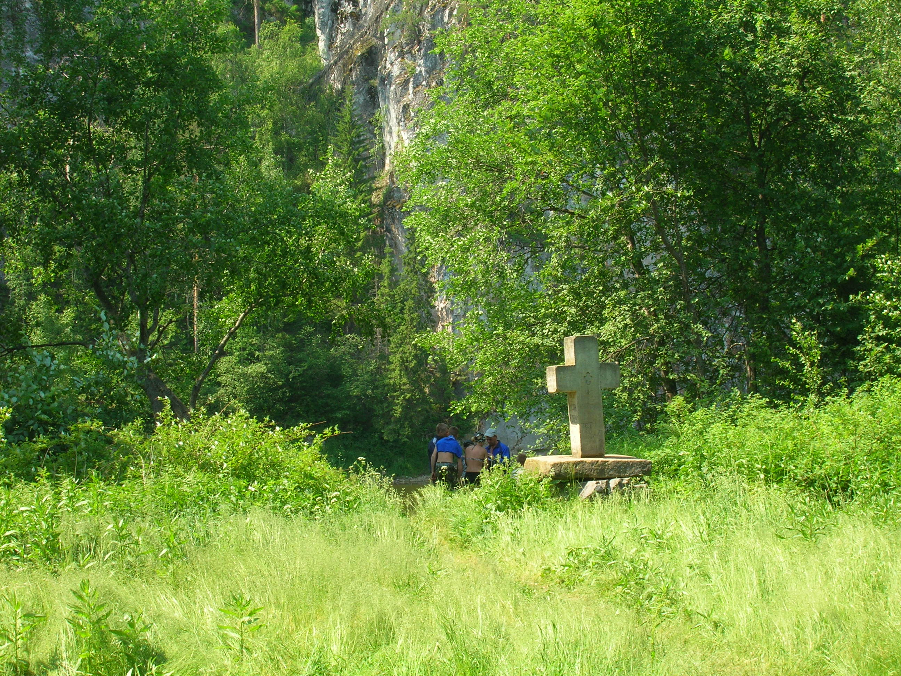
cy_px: 338
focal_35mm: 66
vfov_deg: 22.3
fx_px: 1718
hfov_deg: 29.4
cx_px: 450
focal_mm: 11
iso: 50
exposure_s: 1/68
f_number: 6.4
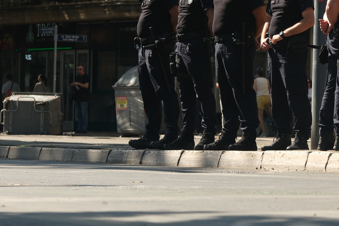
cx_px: 261
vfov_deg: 7.6
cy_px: 65
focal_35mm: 181
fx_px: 1704
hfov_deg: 11.3
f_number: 4
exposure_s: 1/1000
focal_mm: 75
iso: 250
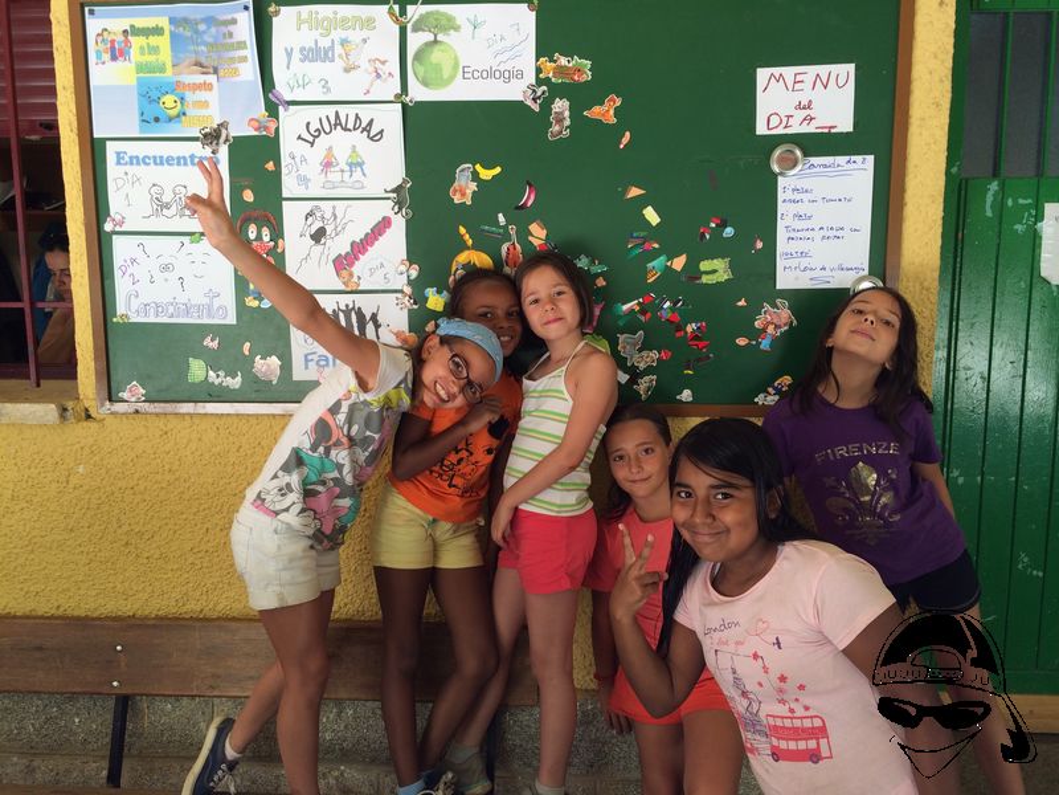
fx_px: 918
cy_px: 398
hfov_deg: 60.0
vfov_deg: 46.8
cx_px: 530
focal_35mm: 30
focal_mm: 4.12
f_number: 2.2
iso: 32
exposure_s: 1/70
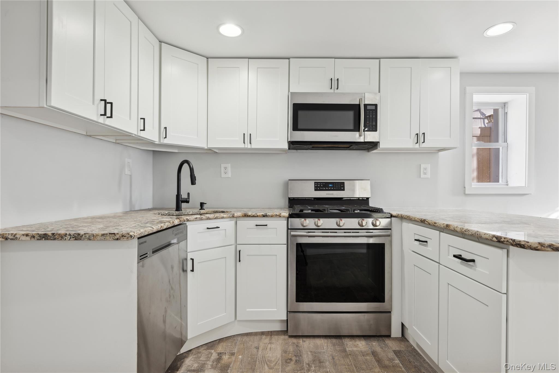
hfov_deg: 91.6
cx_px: 280
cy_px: 186
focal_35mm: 18
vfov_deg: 68.9
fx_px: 272
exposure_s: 1/4
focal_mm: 17.5
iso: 100
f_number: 11
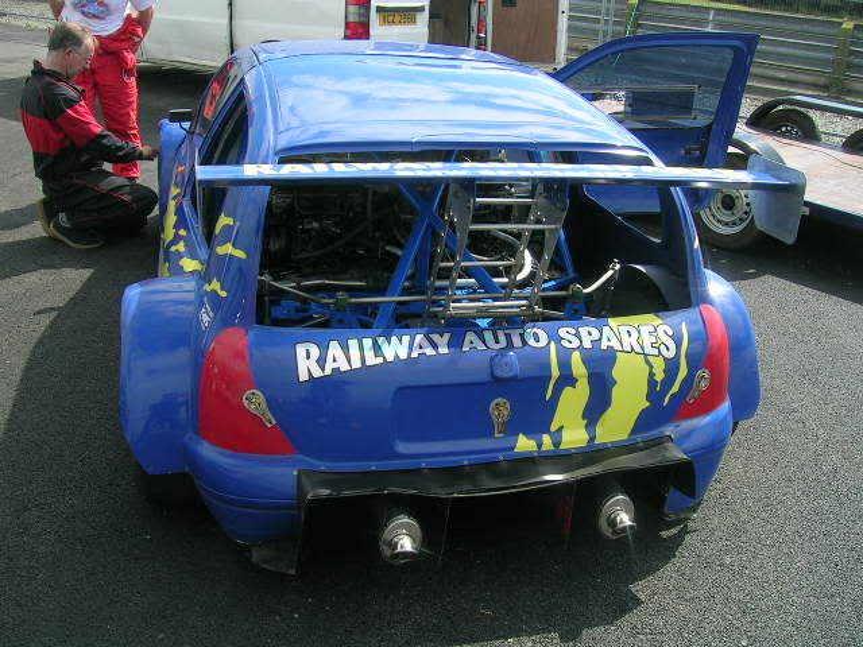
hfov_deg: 52.6
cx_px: 432
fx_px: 873
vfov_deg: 40.7
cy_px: 324
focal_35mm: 35
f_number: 4.8
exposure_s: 1/284
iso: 50
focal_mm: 5.4
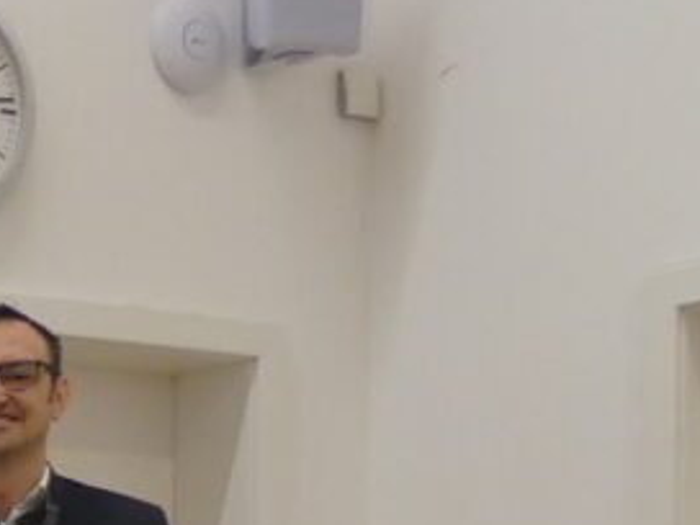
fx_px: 2528
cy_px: 926
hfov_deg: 13.8
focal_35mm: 125
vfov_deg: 11.1
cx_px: -612
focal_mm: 4.5
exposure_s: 1/60
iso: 250
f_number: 2.8
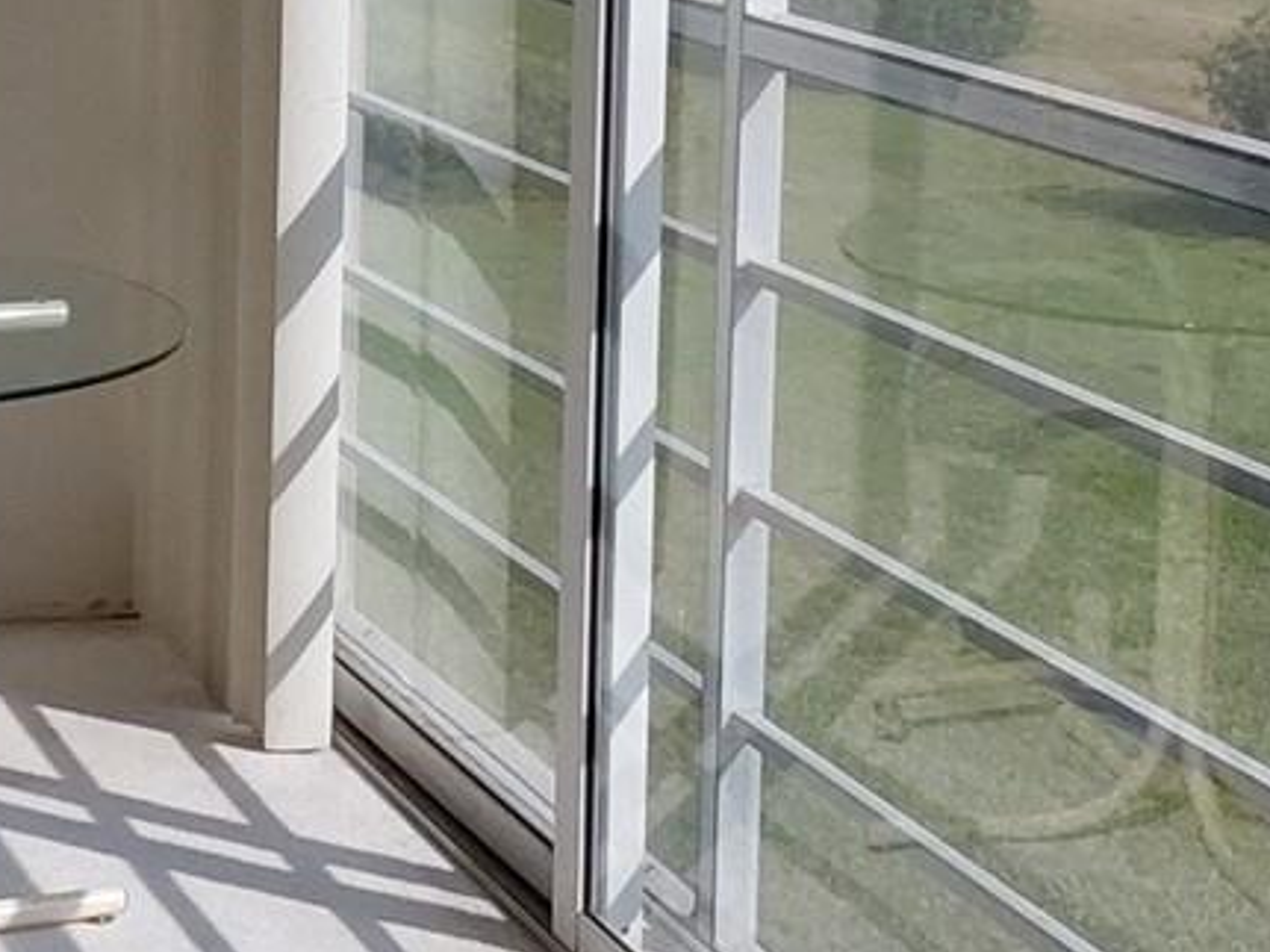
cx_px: 242
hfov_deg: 18.7
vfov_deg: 14.1
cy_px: 139
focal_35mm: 104
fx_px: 3815
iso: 50
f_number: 1.9
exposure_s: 1/1748
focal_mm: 2.91
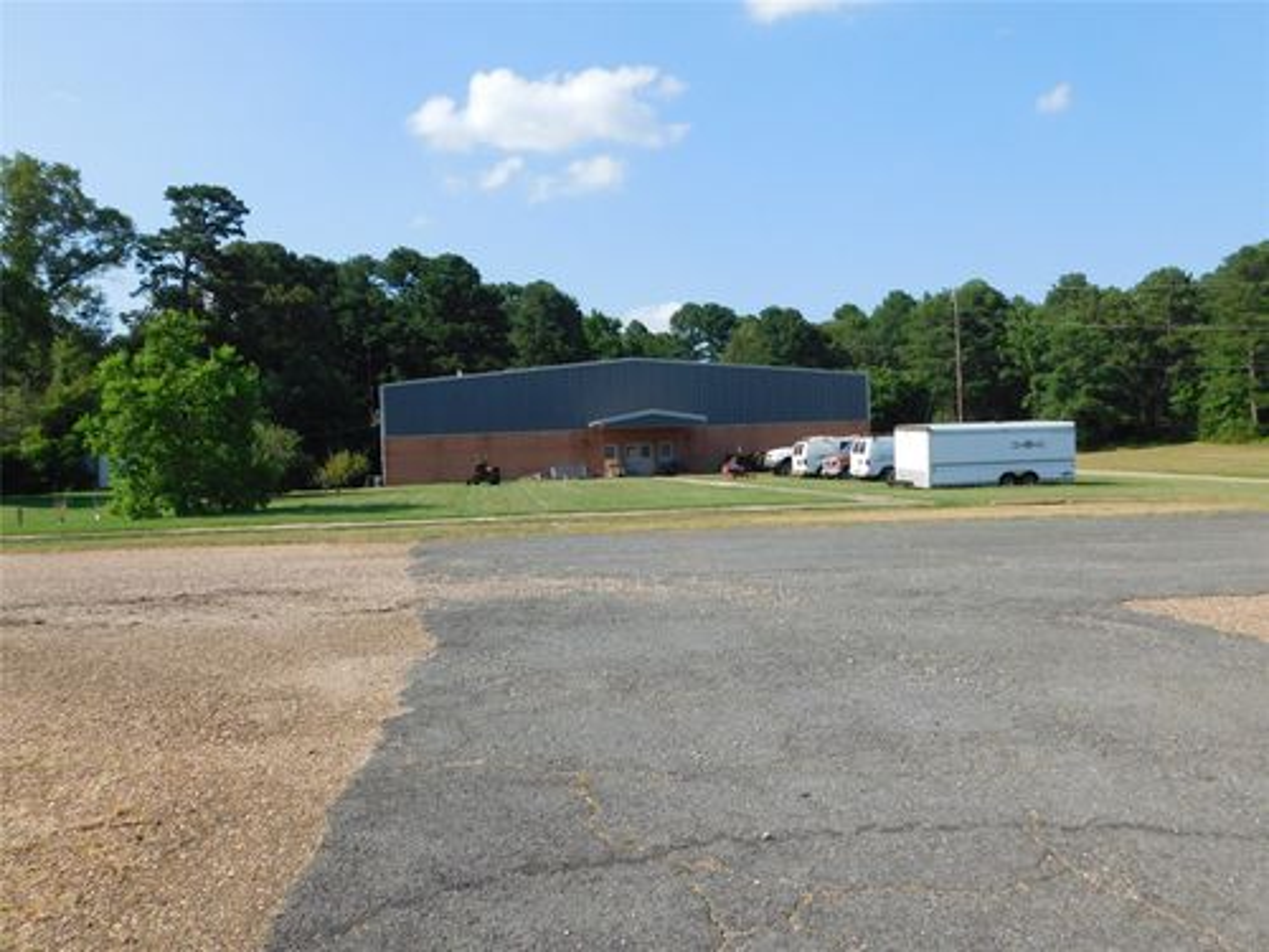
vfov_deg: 46.8
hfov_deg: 60.0
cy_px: 476
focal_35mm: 30
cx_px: 634
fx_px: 1100
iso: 125
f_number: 3.2
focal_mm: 5.3
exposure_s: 1/1250
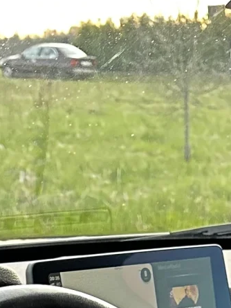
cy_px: 682
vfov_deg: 12.1
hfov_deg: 10.7
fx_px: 1227
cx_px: 93
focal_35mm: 138
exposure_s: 1/70
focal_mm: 6.86
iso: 250
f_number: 1.78
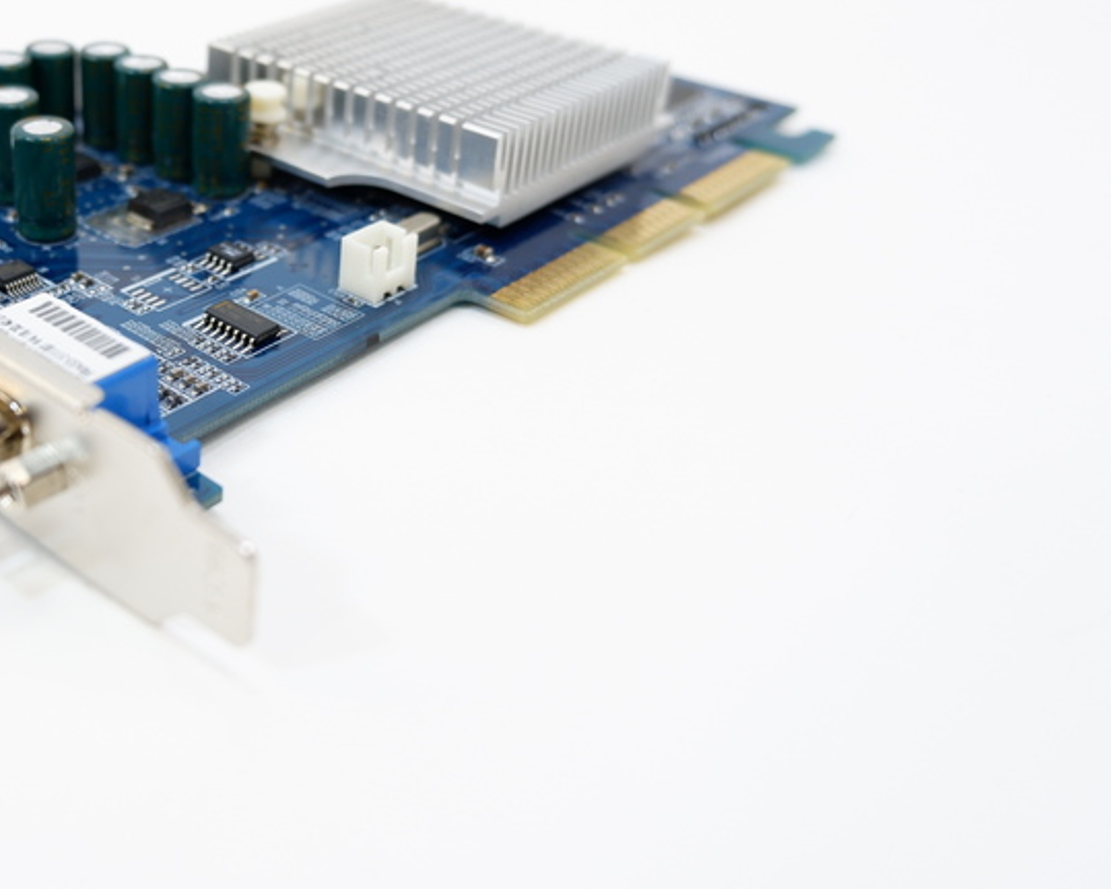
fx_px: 1348
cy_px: 325
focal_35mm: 41
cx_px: 175
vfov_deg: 36.2
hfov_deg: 42.2
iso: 200
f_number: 3.5
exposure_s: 1/80
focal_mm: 15
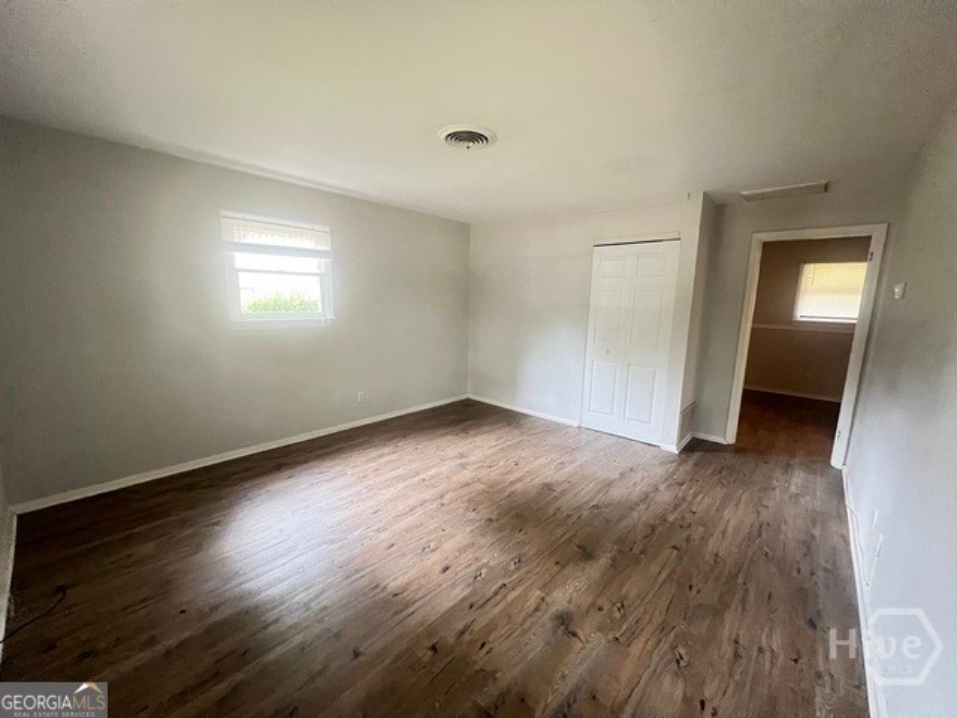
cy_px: 359
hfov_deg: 106.2
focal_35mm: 13
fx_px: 359
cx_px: 478
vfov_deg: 89.9
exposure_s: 1/41
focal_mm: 1.57
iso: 1000
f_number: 1.8
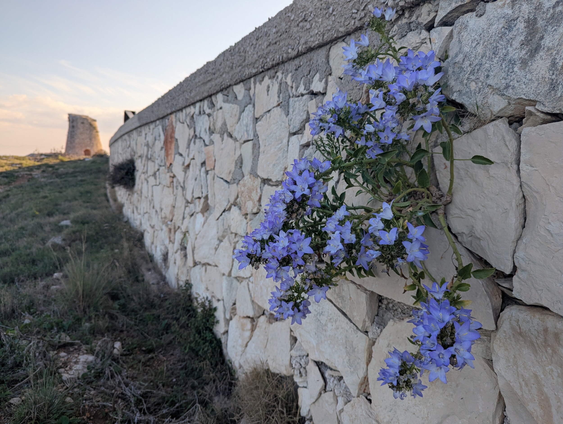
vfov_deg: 56.9
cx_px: 282
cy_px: 212
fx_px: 391
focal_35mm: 24
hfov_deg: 71.5
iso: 45
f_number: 1.85
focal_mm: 6.81
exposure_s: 1/1088
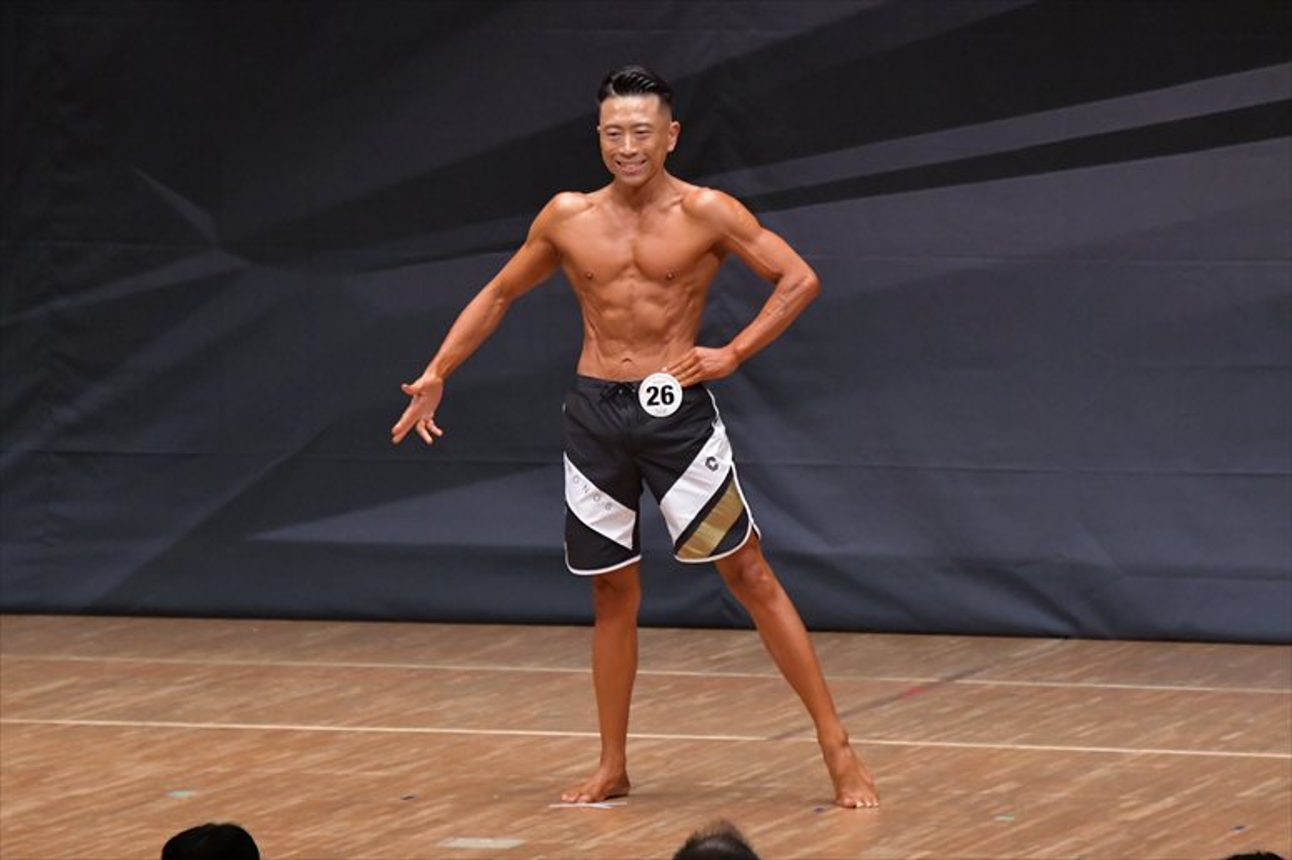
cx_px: 646
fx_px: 10223
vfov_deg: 4.8
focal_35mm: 285
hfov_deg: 7.2
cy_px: 430
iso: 6400
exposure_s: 1/400
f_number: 5.6
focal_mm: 190
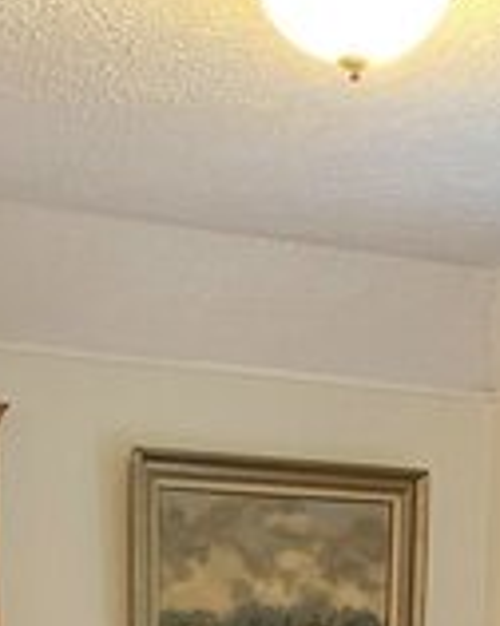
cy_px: 1117
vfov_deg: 15.9
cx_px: 337
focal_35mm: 103
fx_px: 1909
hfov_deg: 14.9
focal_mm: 4.25
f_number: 1.8
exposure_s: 1/60
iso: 250
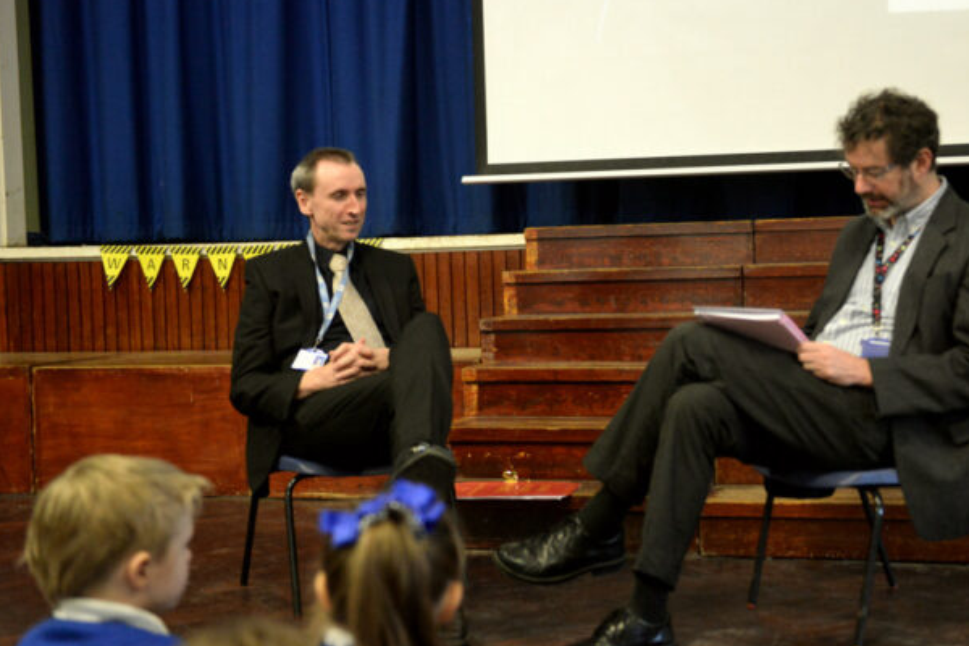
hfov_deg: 36.1
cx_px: 602
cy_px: 318
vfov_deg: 24.6
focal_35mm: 55
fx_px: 1480
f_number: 2.8
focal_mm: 44
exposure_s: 1/125
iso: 5000
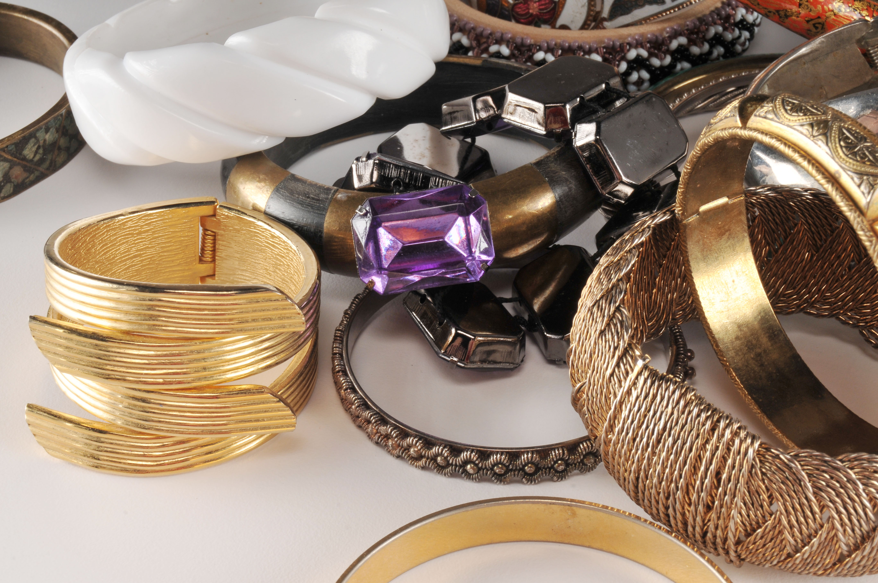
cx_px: 439
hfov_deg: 24.6
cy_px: 292
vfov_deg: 16.5
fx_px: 2010
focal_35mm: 82
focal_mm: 55
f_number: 22
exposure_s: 1/250
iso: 160
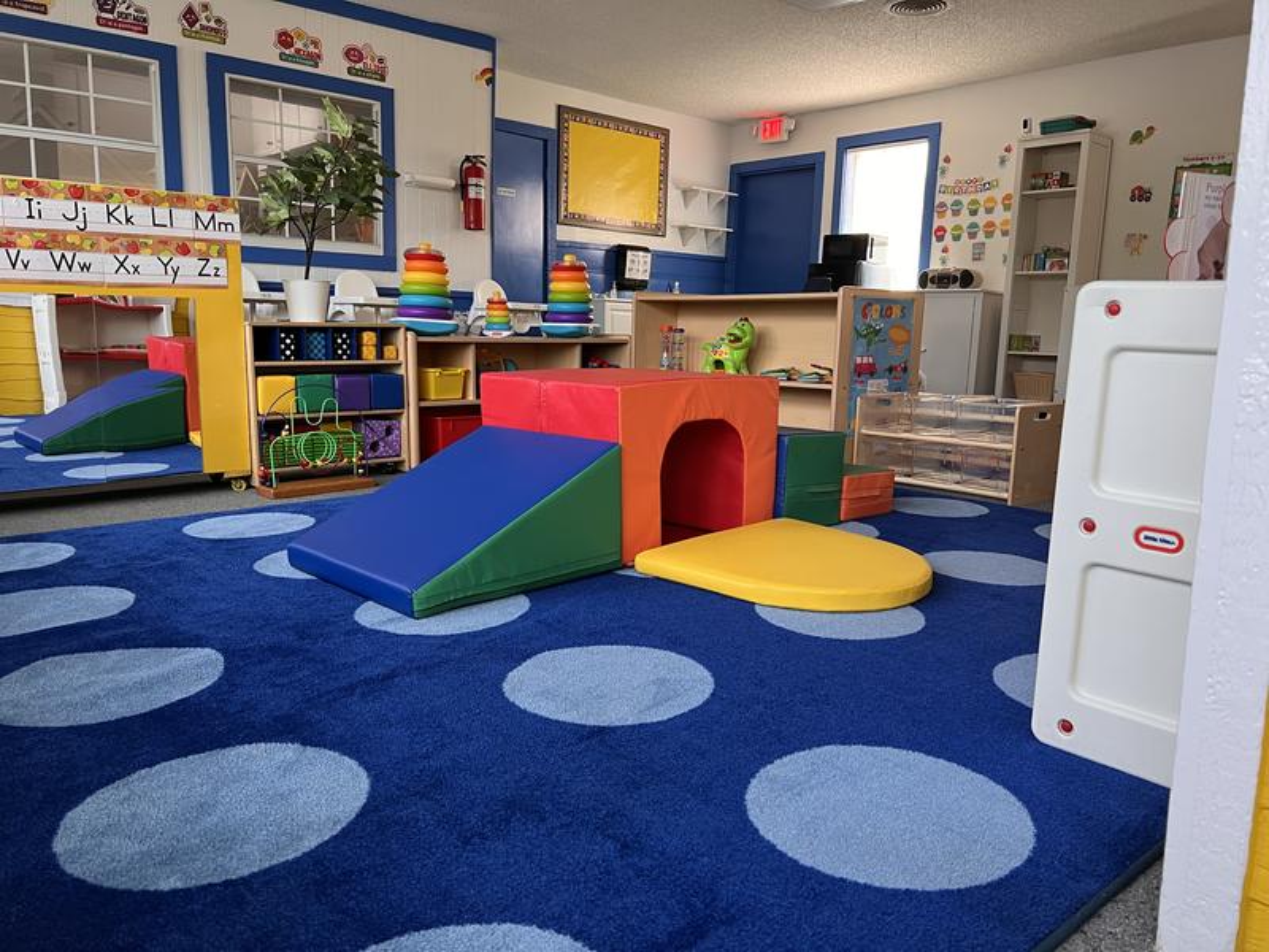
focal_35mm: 26
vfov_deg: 53.1
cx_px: 634
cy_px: 476
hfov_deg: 67.3
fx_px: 953
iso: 125
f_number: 1.5
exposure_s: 1/60
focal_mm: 5.7
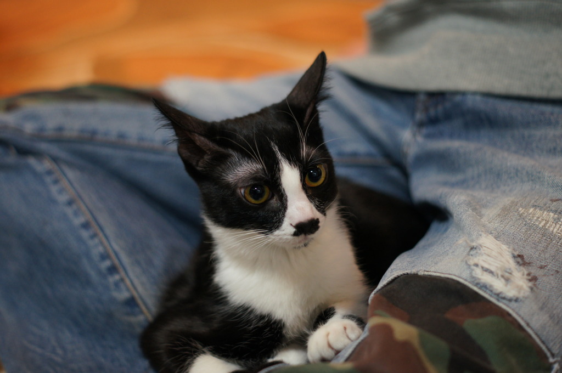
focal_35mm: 75
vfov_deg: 18.1
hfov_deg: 27.0
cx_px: 281
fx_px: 1169
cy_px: 186
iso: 800
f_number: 2
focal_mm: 50
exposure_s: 1/80
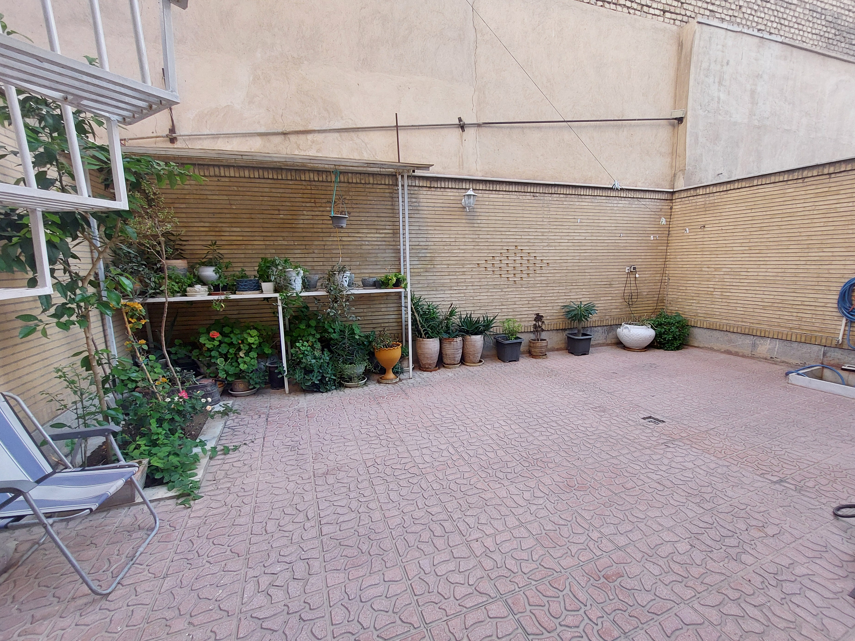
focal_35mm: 14
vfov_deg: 85.7
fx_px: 346
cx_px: 444
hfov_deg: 102.0
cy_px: 321
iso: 100
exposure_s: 1/100
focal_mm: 1.74
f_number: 2.2
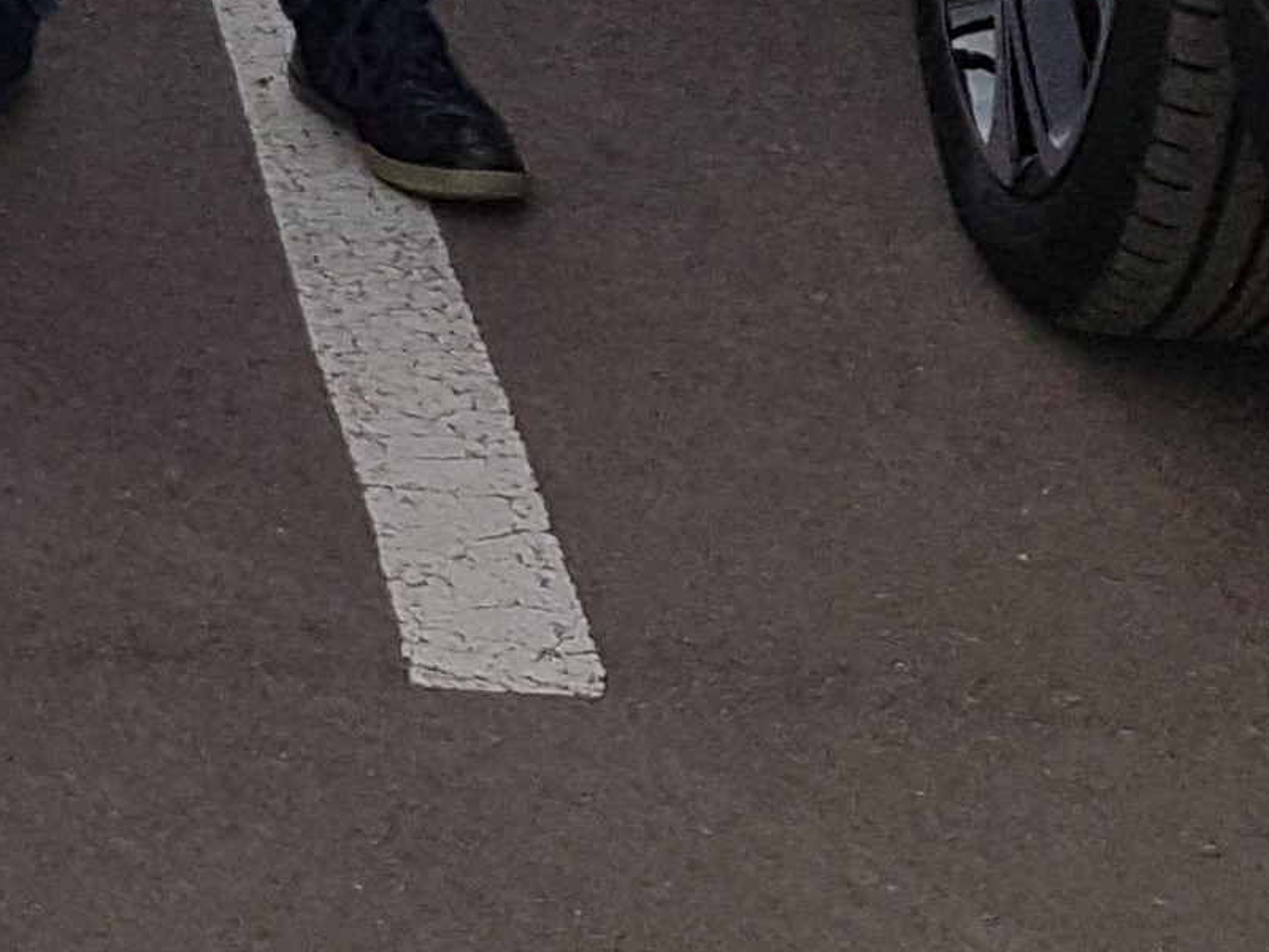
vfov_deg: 10.3
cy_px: -1027
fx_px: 4802
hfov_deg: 12.5
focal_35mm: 131
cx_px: -1577
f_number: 1.7
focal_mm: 4.2
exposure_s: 1/2928
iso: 40
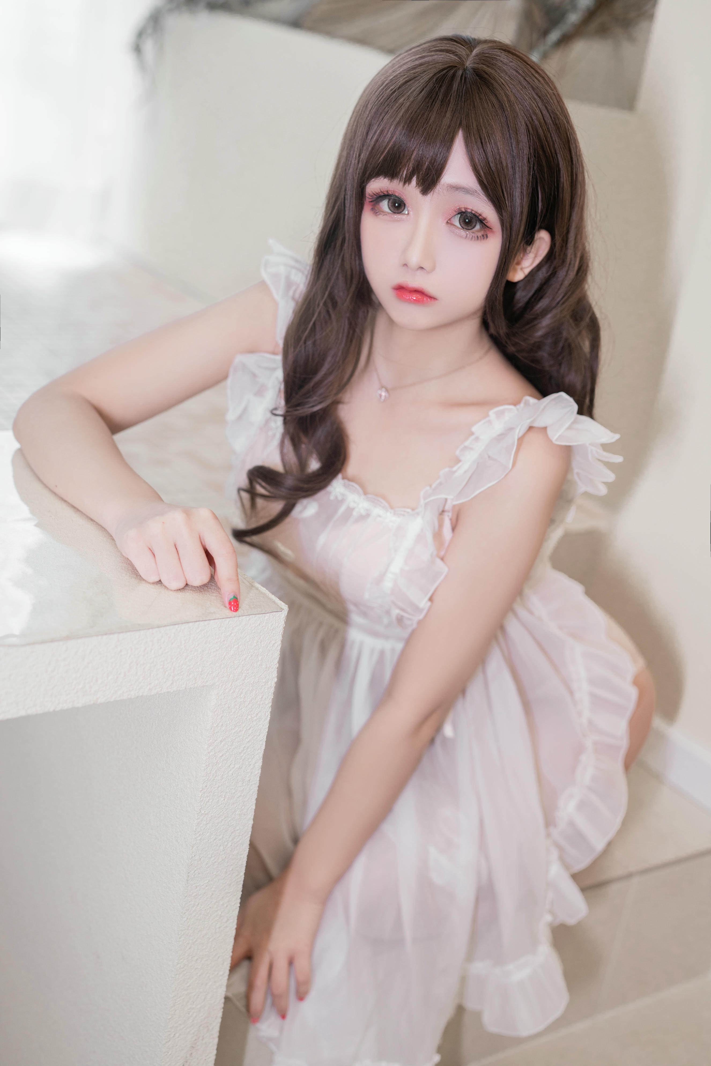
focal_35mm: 50
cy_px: 533
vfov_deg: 39.6
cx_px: 356
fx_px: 1481
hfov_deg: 27.0
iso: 500
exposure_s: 1/160
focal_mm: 50
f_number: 2.5
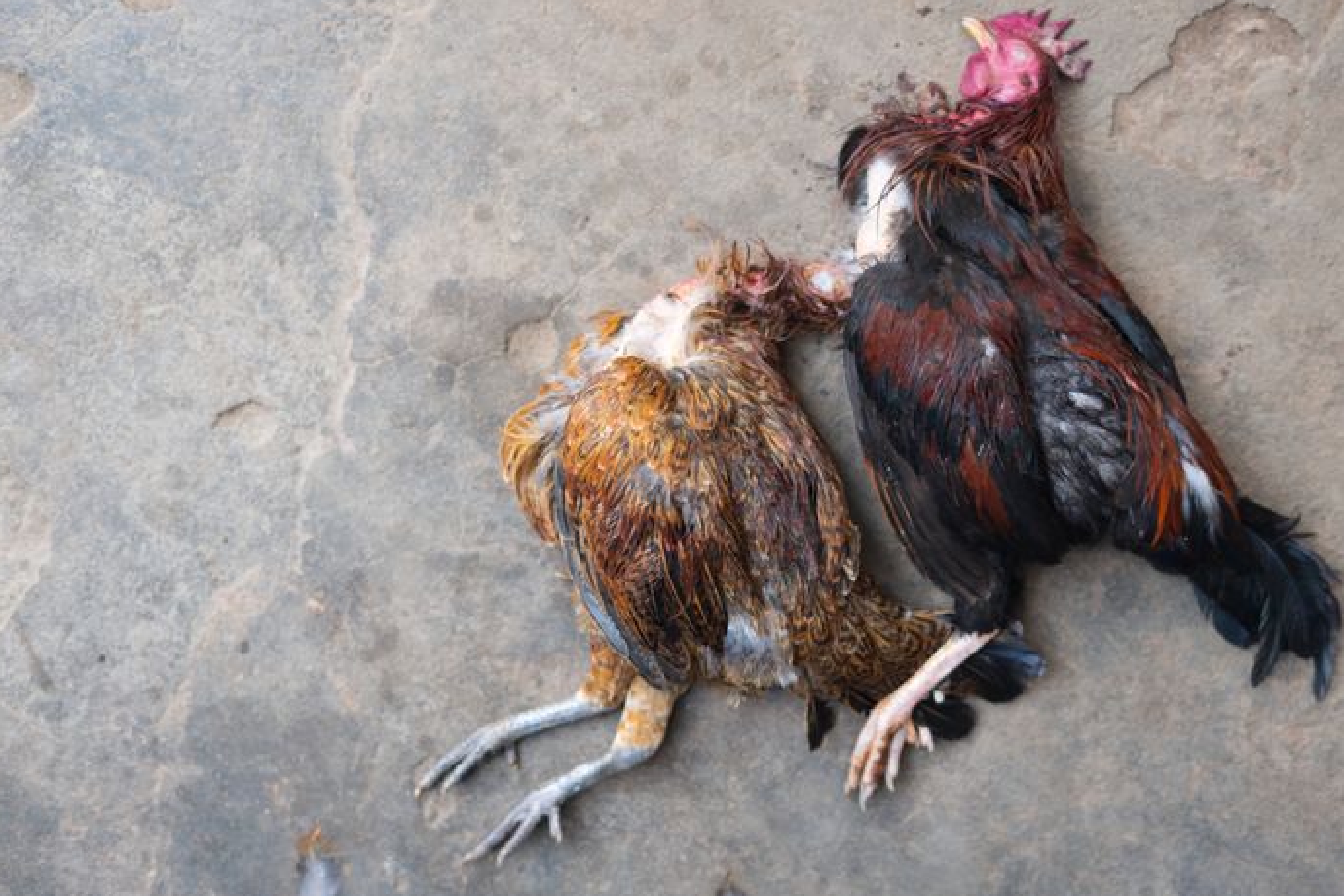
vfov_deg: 23.4
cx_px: 727
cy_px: 448
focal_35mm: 58
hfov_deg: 34.5
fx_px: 2165
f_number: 2
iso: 400
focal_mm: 50
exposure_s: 1/400
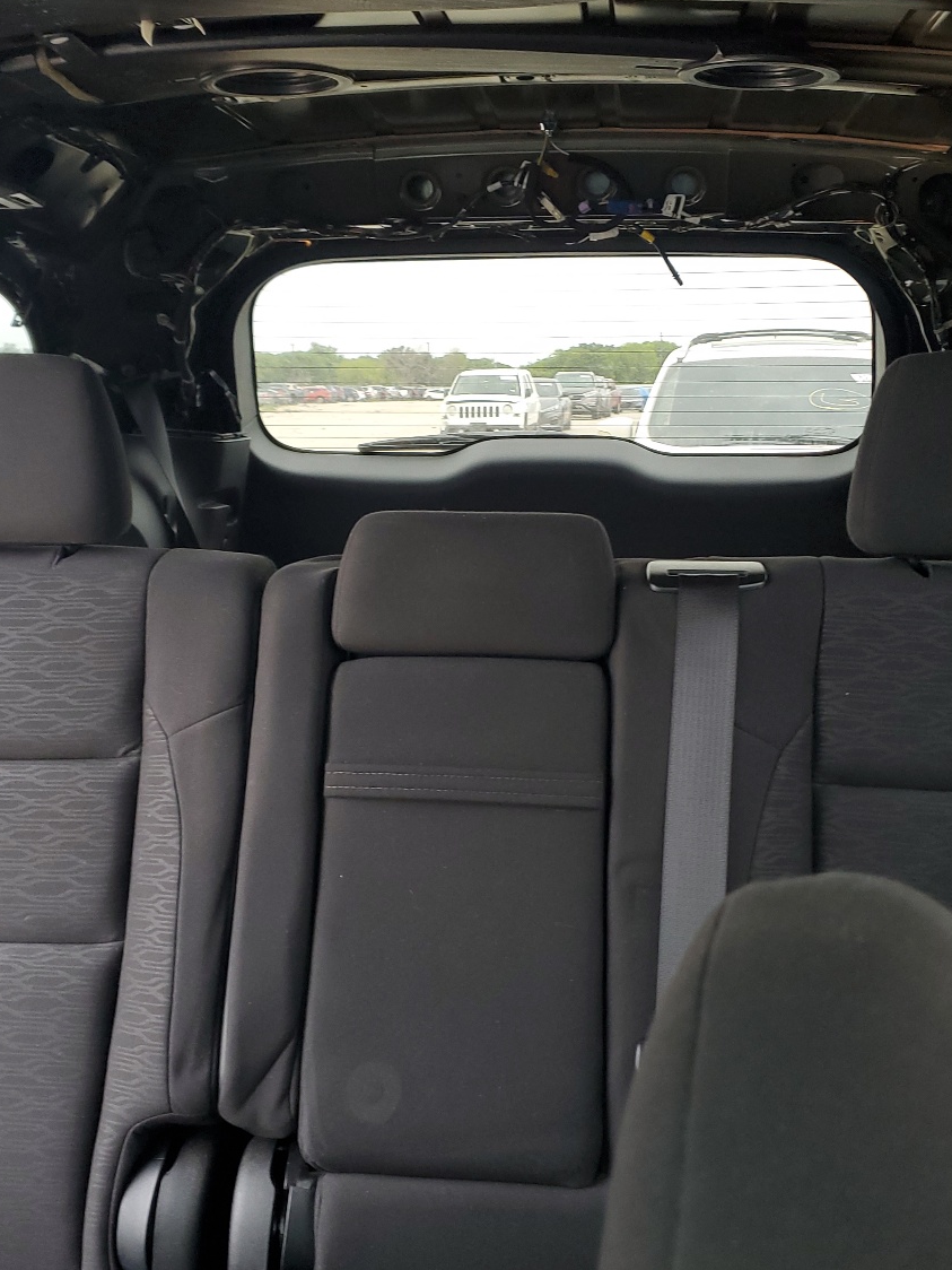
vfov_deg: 50.1
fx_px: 1357
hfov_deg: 38.6
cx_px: 418
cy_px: 612
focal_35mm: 37
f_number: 1.5
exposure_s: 1/120
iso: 73
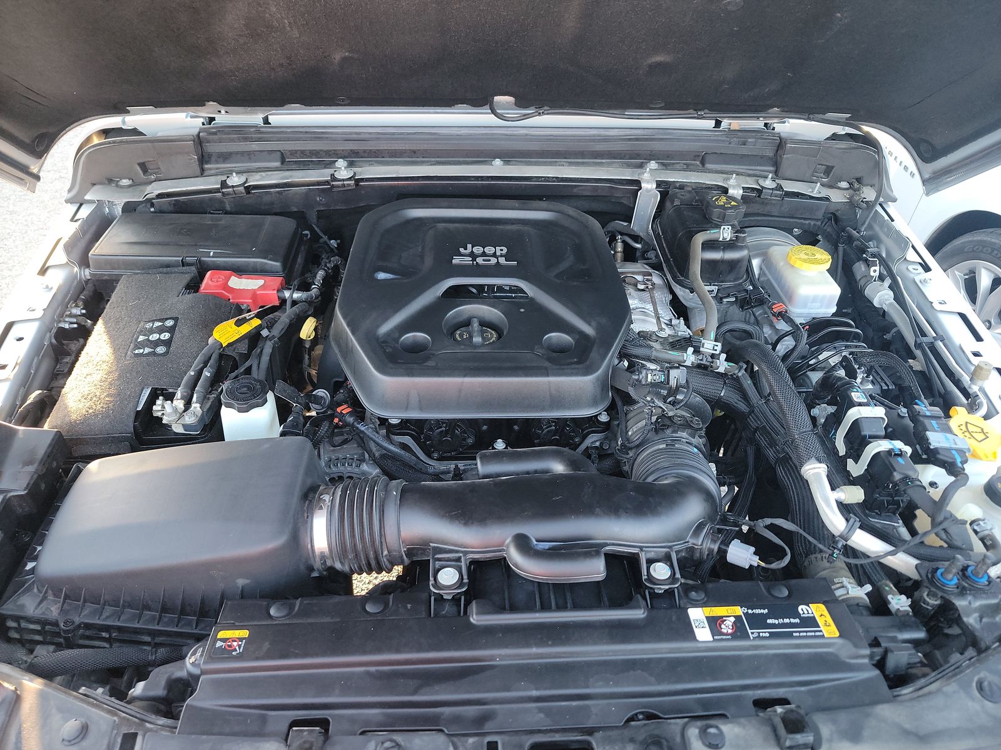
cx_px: 500
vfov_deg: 56.8
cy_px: 375
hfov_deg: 71.6
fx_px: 694
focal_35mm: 24
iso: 287
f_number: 1.8
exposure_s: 1/59
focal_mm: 6.7
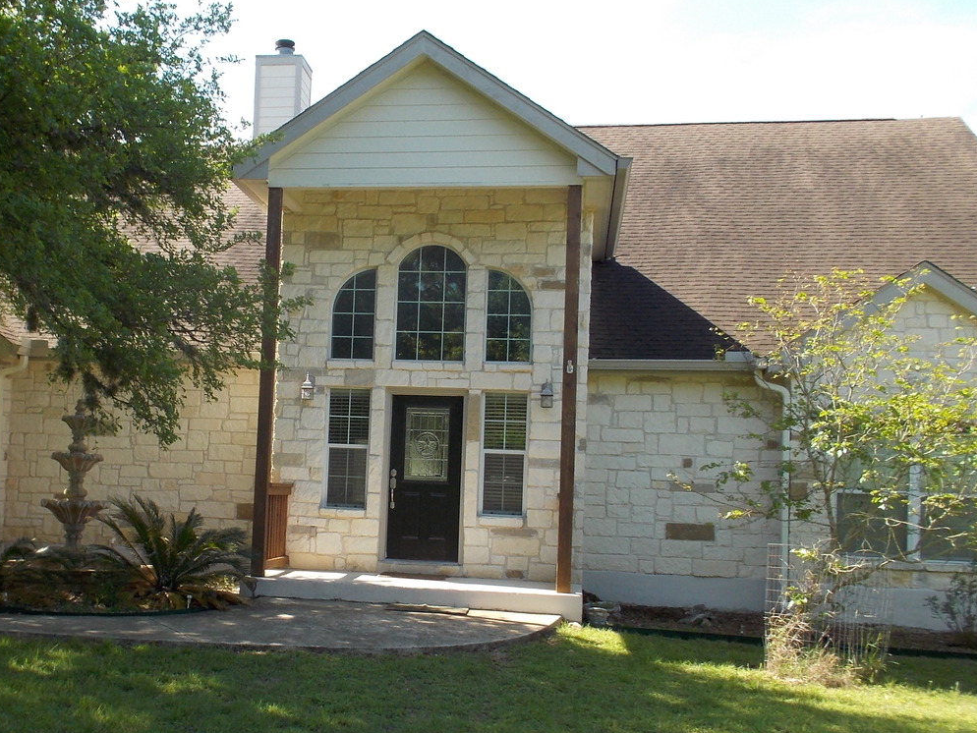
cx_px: 350
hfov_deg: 44.3
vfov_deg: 34.3
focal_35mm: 42
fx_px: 1186
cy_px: 409
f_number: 3.3
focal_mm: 4.1
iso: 80
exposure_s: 1/250
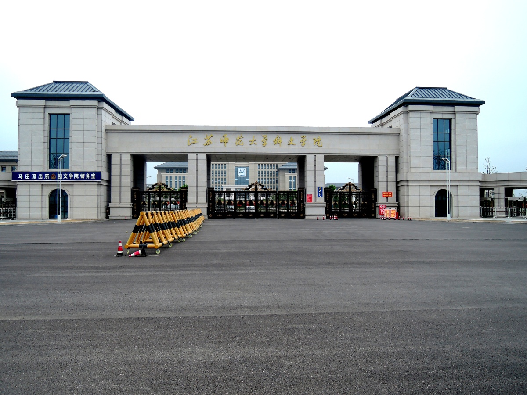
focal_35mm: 24
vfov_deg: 56.8
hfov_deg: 71.6
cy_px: 198
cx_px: 264
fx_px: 365
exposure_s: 1/125
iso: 80
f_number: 2.8
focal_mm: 5.1
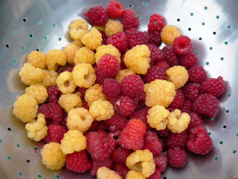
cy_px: 90
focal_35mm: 33
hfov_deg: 55.4
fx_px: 227
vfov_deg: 42.9
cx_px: 119
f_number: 2.8
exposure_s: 1/500
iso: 100
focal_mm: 5.5
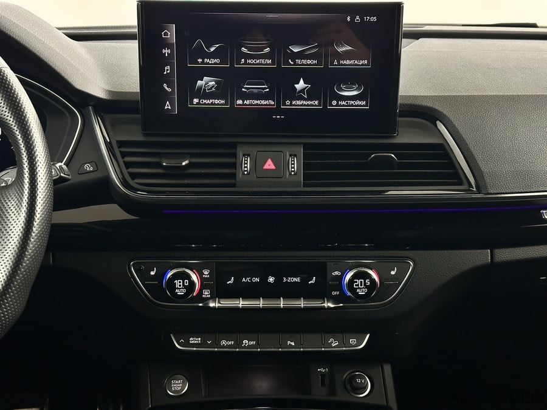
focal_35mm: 48
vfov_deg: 30.3
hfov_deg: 39.7
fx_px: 758
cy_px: 205
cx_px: 274
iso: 250
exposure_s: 1/50
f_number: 1.78
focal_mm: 6.86
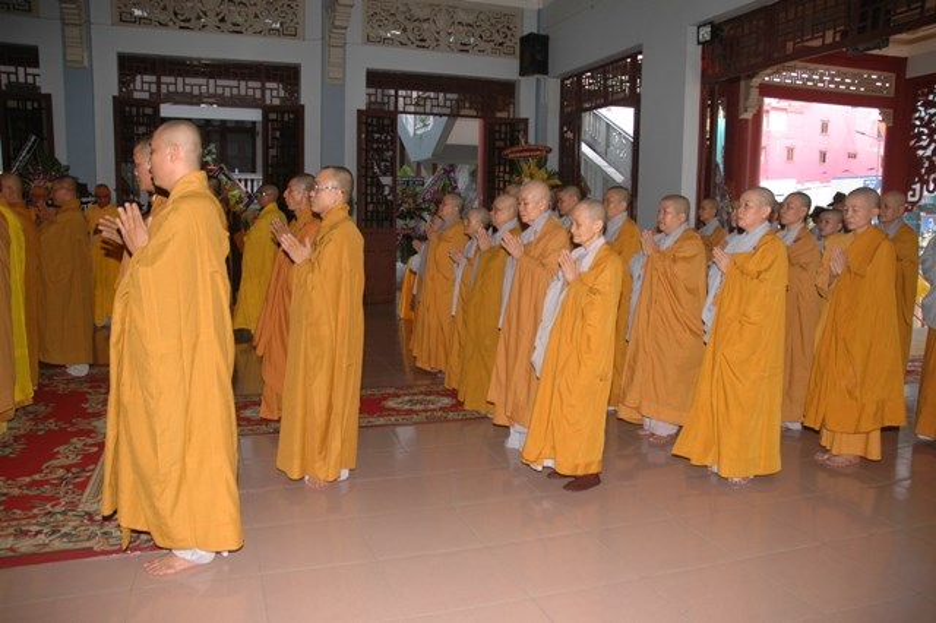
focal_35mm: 27
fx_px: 702
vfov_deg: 47.9
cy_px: 312
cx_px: 468
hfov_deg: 67.4
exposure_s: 1/60
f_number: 4
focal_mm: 18
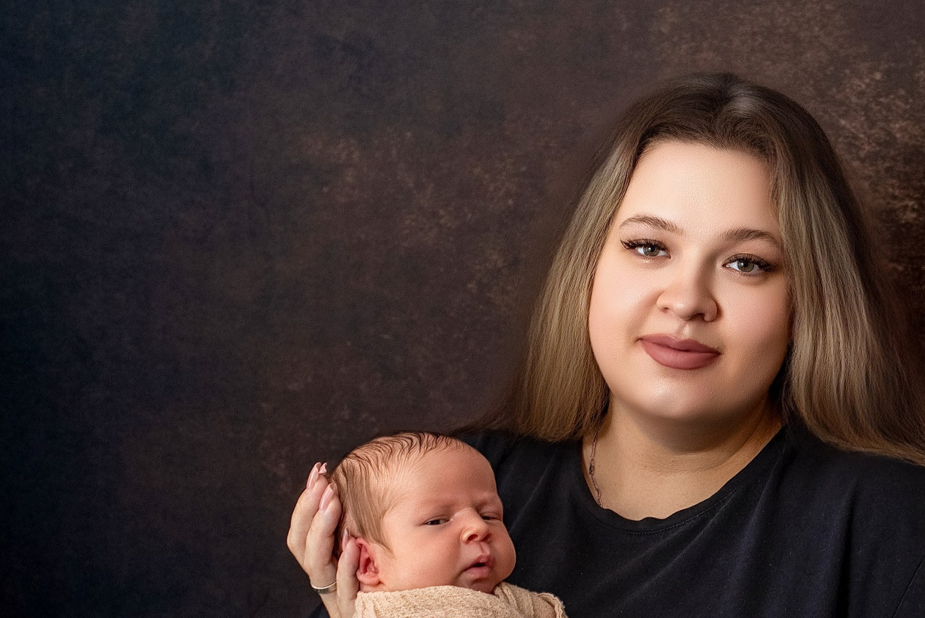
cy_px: 537
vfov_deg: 13.5
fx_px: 2596
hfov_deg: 19.7
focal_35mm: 101
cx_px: 899
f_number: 5
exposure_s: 1/160
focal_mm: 50
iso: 200
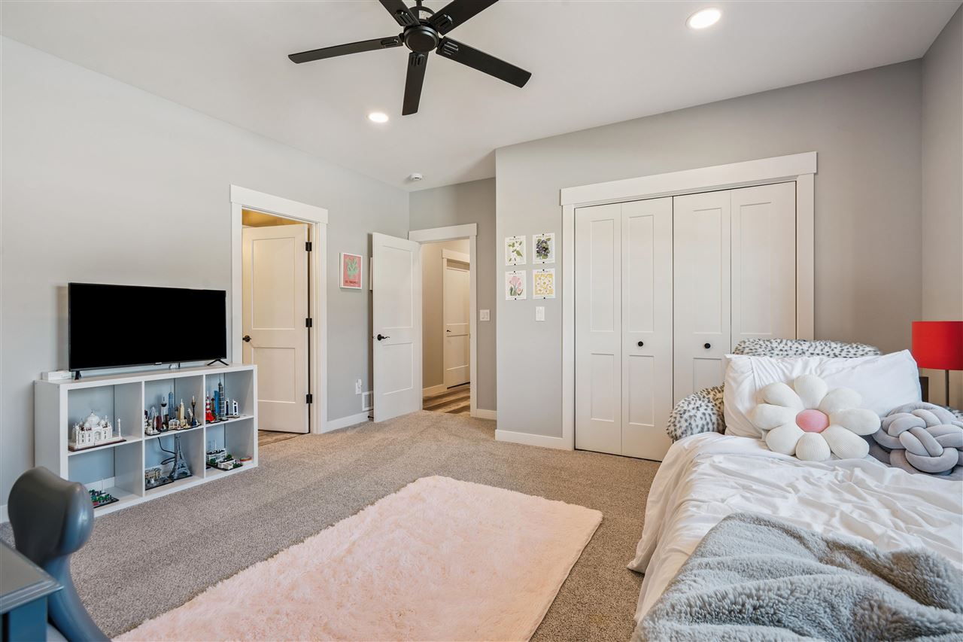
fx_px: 428
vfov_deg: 73.7
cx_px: 482
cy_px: 321
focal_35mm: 16
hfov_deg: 96.7
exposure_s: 1/20
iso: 400
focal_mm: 16
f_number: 9
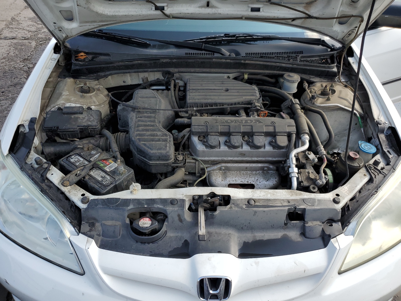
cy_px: 150
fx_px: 301
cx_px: 200
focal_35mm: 26
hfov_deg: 67.3
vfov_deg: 53.1
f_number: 1.5
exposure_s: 1/1000
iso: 50
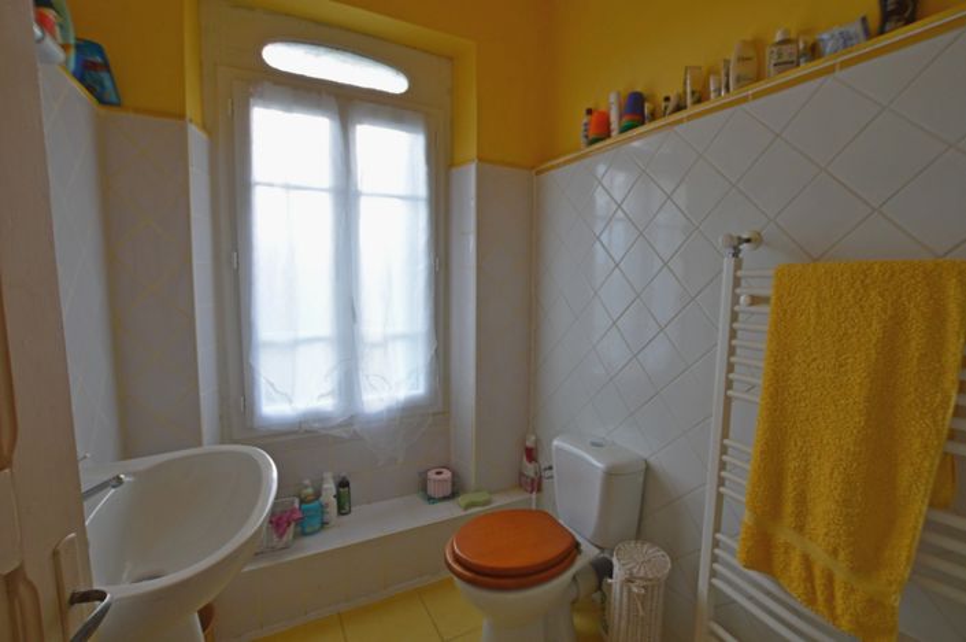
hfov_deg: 100.5
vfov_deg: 77.2
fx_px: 402
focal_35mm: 15
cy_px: 321
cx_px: 483
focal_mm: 10
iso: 400
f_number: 5.6
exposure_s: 1/125
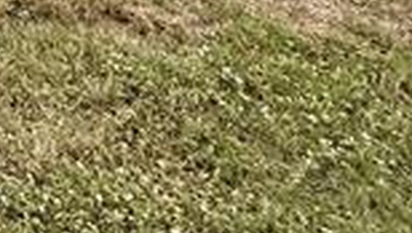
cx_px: -334
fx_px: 864
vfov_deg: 10.6
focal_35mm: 79
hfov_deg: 19.7
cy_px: -466
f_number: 2.2
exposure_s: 1/985
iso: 50
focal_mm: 2.22
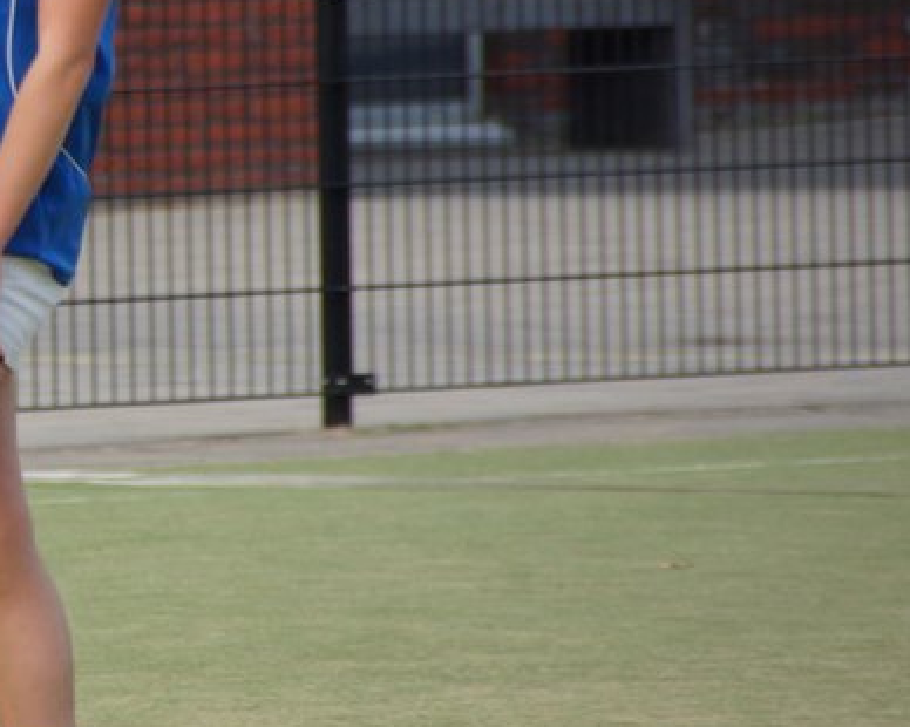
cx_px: -169
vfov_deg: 1.7
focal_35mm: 930
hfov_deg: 2.1
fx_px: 25035
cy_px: 133
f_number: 6.3
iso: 320
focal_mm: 250
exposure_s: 1/500
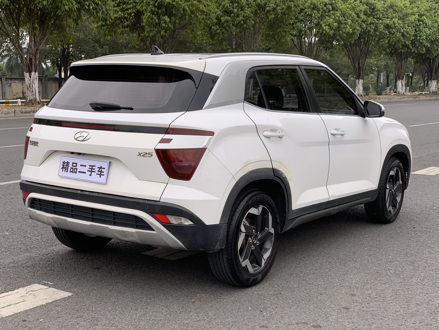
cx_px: 220
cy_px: 165
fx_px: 659
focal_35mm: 52
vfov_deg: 28.0
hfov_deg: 36.8
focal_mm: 6
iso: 16
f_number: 2.4
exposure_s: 1/104
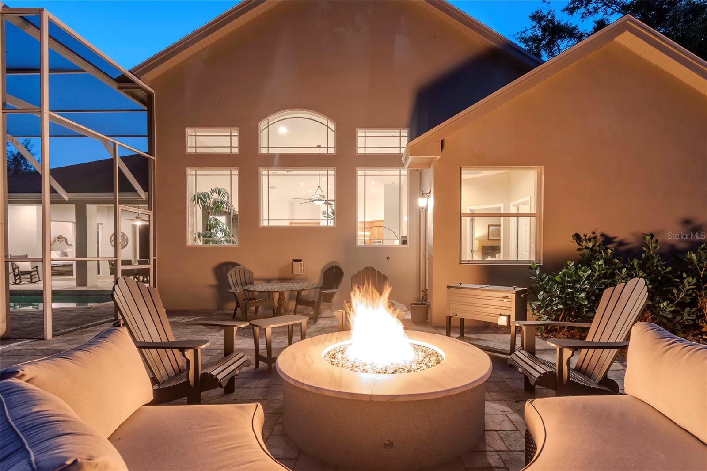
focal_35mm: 16
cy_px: 236
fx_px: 324
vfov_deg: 72.0
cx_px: 354
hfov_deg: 95.0
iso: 200
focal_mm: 11
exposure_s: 3
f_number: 8
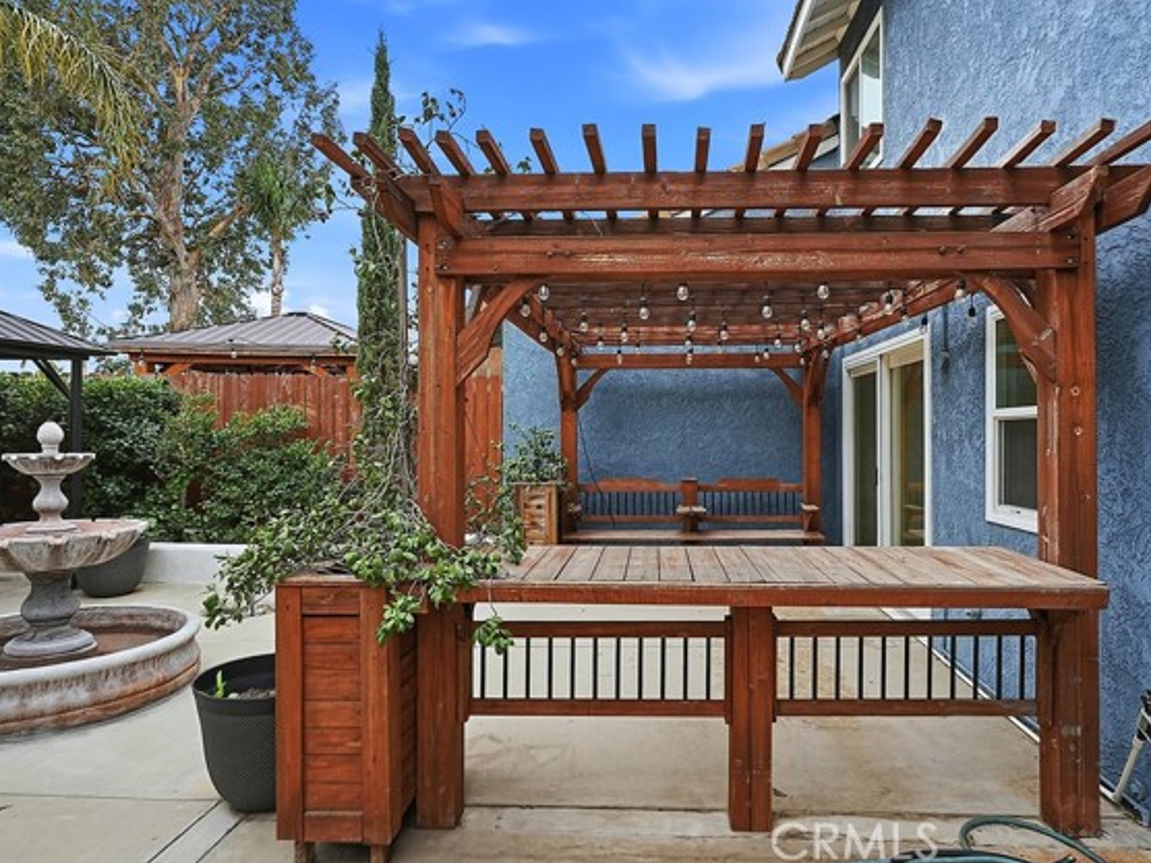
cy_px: 432
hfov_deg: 78.7
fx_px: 698
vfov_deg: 63.4
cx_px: 636
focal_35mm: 21
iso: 400
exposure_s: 1/1250
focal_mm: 19
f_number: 5.6
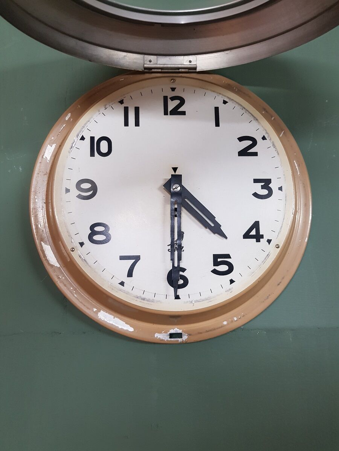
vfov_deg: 67.3
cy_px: 226
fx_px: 339
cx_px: 170
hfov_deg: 53.1
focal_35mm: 26
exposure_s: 1/17
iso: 200
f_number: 1.7
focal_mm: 4.2
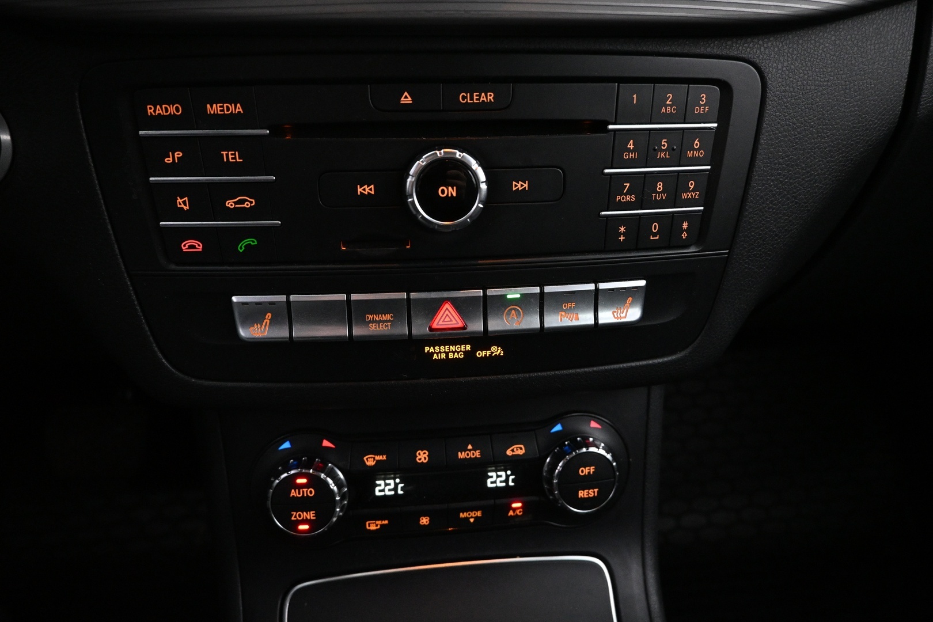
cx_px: 466
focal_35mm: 24
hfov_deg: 73.7
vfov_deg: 53.1
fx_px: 622
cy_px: 311
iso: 3600
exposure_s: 1/30
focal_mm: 16
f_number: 4
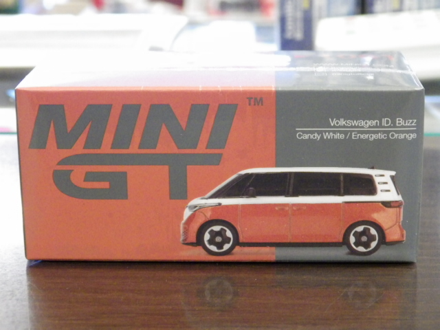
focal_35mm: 87
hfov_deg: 22.5
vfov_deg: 17.0
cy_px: 165
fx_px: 1106
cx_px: 220
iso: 1600
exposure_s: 1/30
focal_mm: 15.6
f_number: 4.4
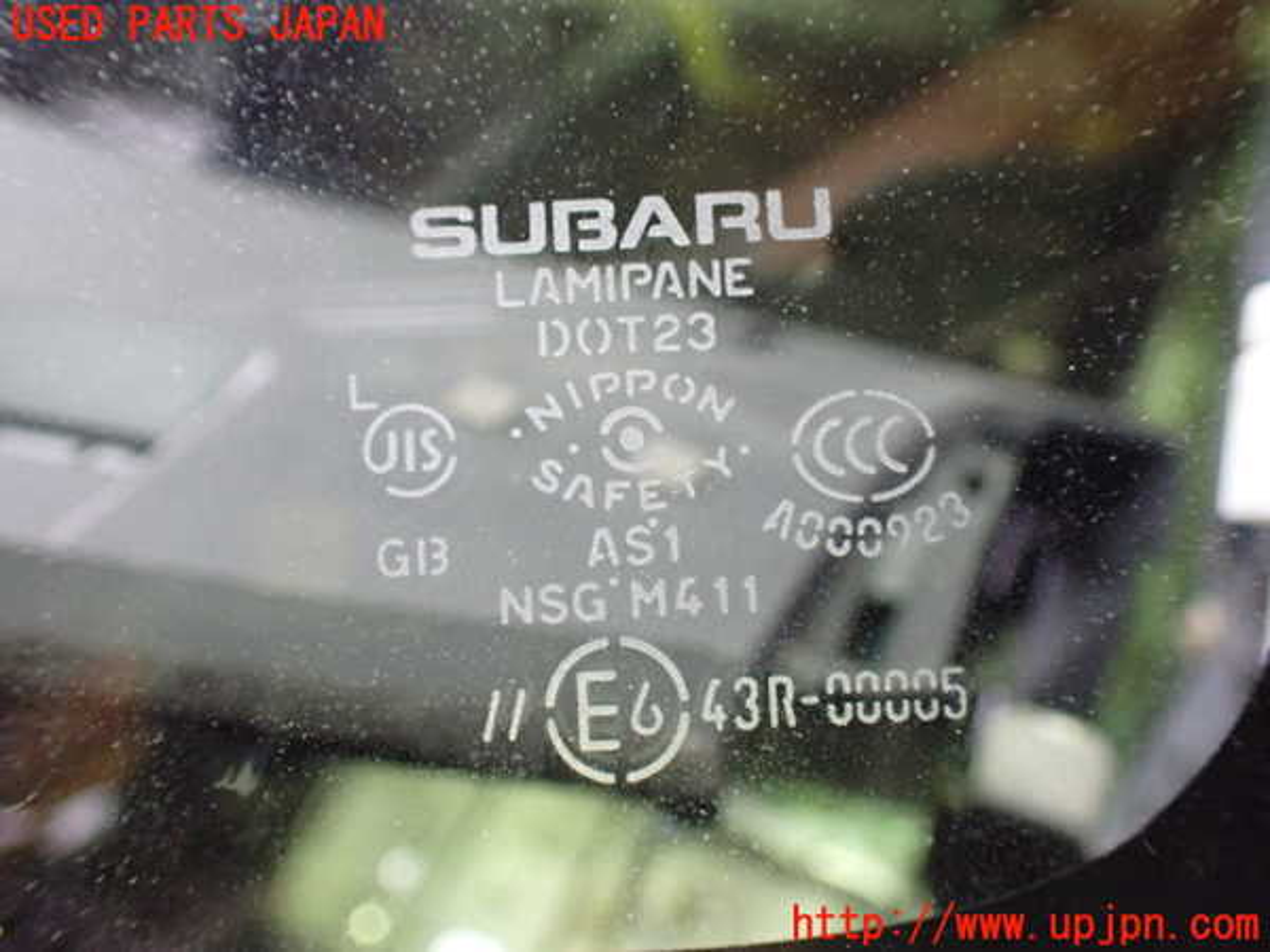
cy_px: 476
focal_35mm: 30
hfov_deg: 60.0
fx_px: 1101
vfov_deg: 46.8
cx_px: 635
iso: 1000
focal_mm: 5.4
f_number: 2.3
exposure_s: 1/30
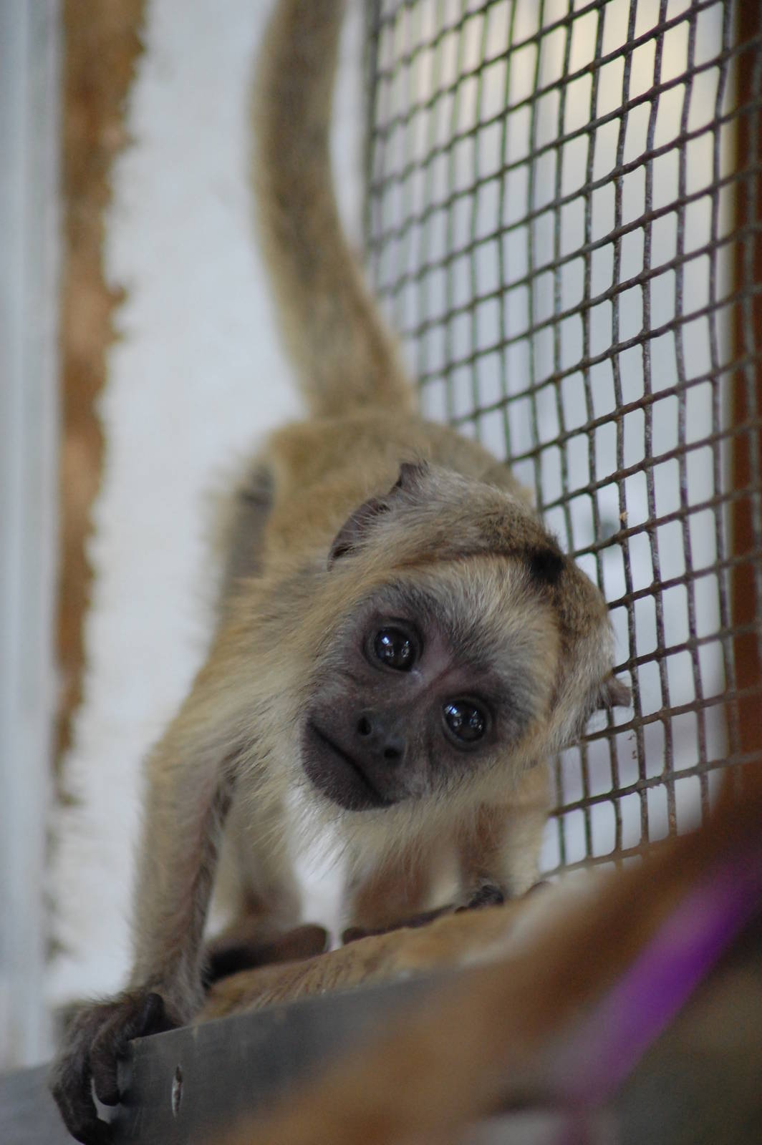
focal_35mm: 278
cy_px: 572
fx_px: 8825
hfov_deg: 4.9
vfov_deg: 7.4
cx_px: 381
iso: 1100
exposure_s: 1/125
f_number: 4.8
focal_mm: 185
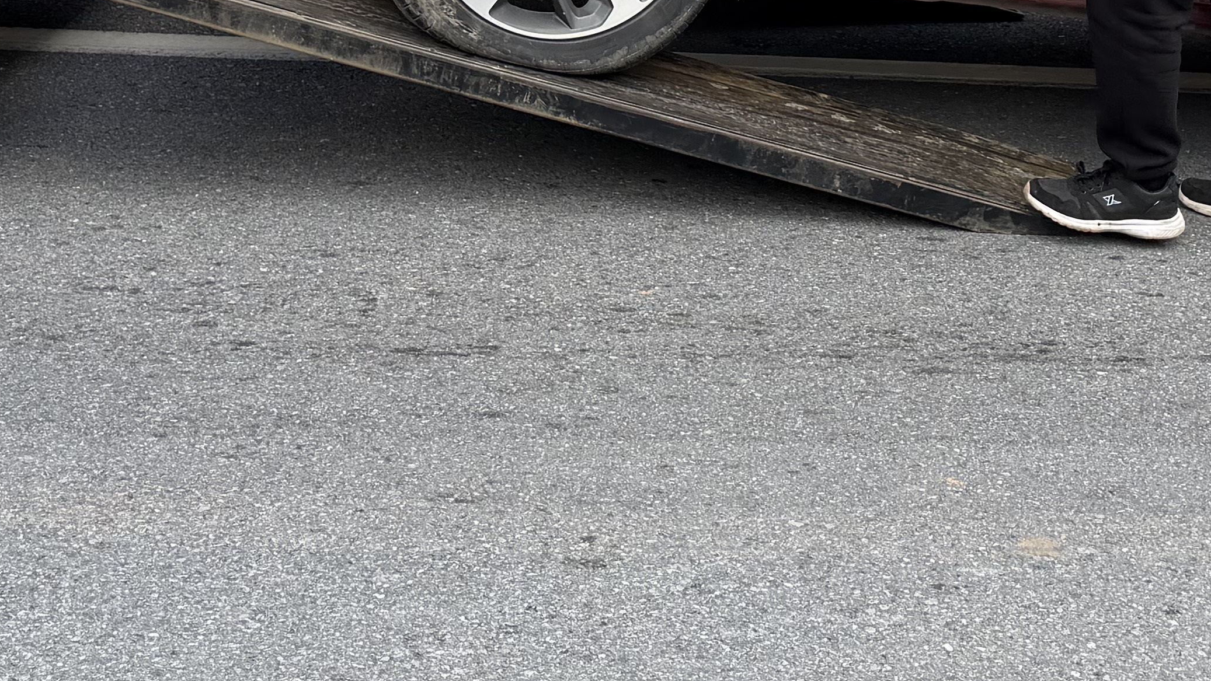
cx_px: 940
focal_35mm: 72
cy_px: -307
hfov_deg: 28.8
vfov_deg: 15.6
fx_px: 2312
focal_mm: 6.76
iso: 100
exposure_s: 1/967
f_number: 1.78
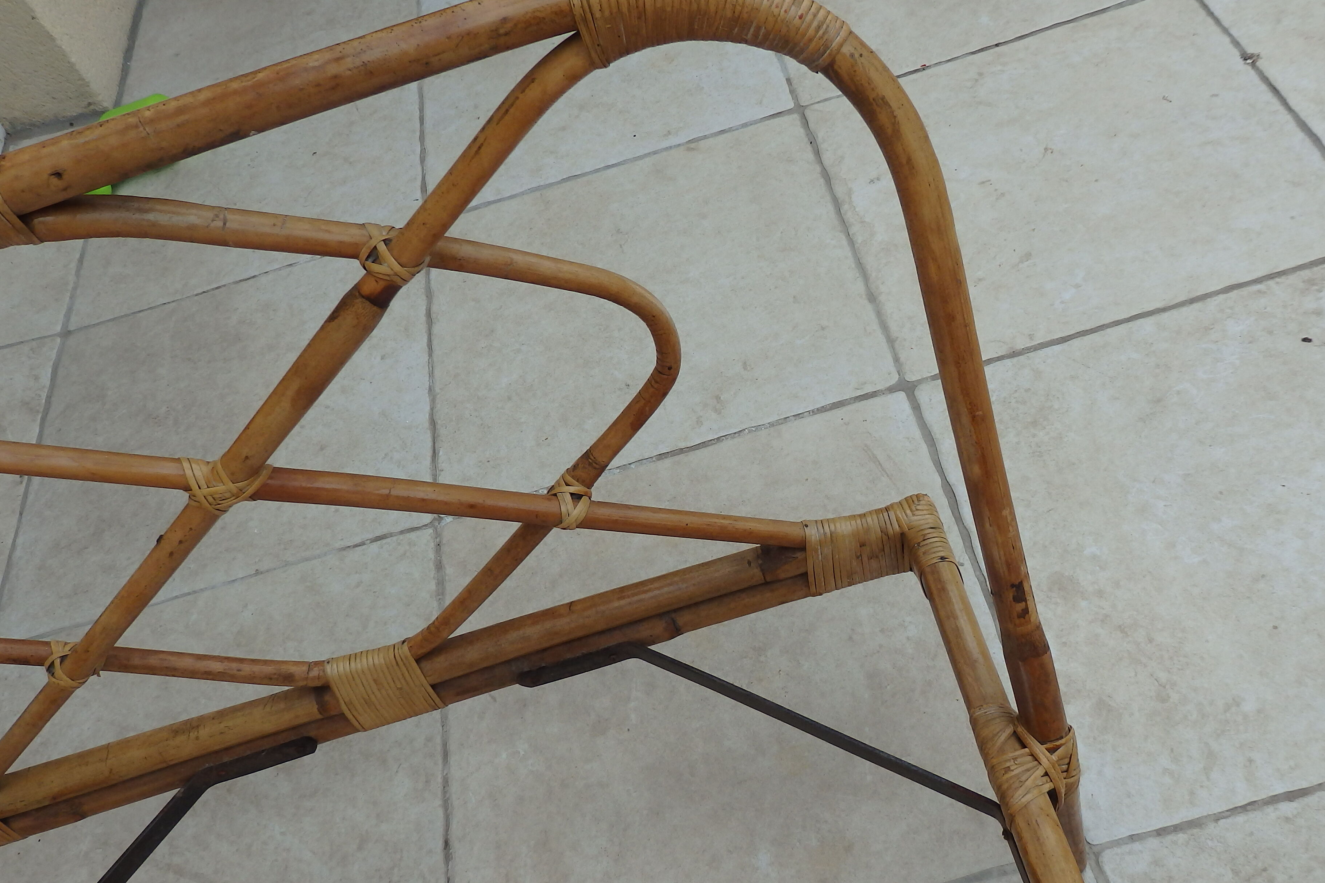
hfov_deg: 57.0
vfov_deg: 39.9
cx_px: 752
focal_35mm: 33
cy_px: 495
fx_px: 1215
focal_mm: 4.5
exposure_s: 1/500
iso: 125
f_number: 3
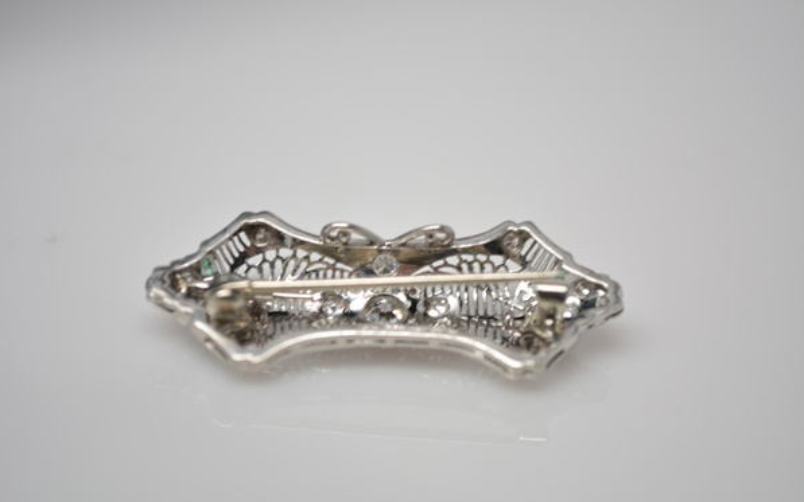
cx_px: 401
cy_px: 254
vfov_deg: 15.4
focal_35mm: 85
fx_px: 1852
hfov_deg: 24.5
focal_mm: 55
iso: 200
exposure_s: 1/15
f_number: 5.6
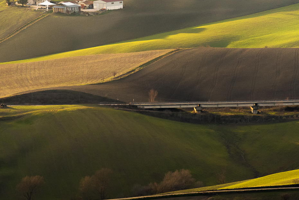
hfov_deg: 3.1
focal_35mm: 659
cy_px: 20
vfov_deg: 2.1
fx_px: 5475
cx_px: 211
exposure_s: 1/500
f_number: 8
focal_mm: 300
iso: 800
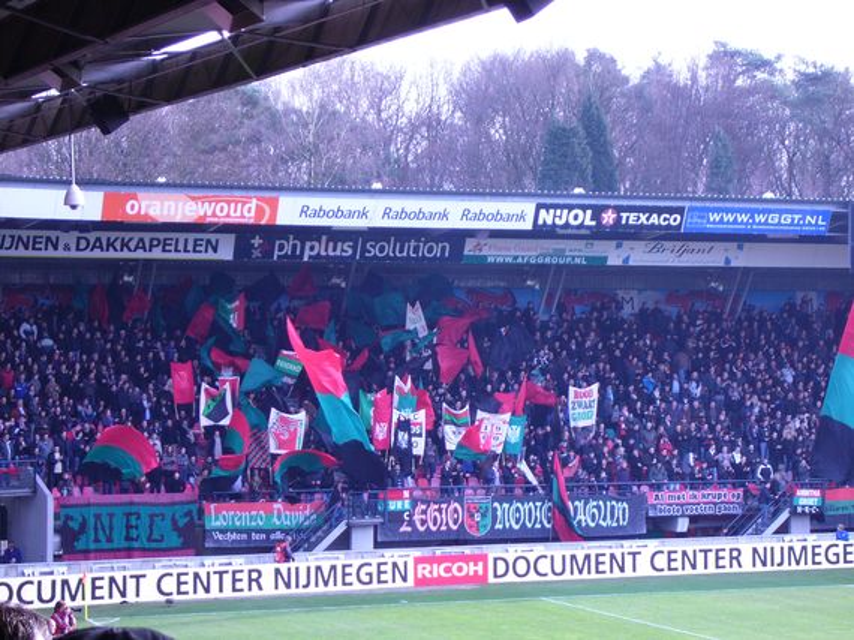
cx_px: 427
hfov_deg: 18.7
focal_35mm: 105
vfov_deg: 14.1
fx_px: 2589
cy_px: 320
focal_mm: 17.4
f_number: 4.9
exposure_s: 1/60
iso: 100
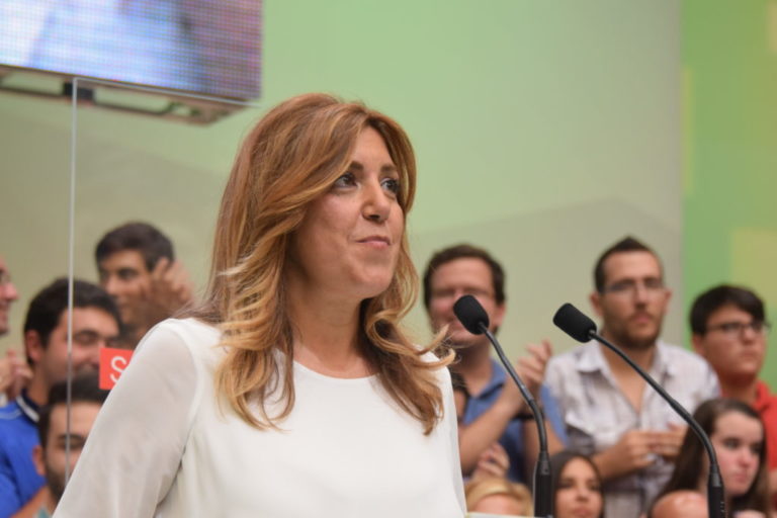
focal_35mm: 158
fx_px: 3399
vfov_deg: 8.7
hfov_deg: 13.0
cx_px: 388
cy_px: 259
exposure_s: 1/100
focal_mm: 105
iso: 1000
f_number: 5.6
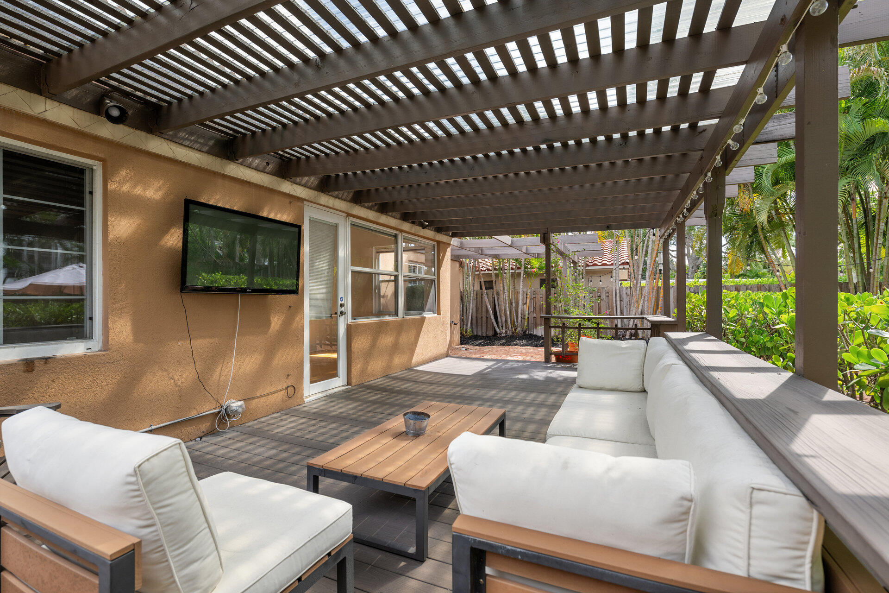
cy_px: 296
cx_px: 444
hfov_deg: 96.7
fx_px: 395
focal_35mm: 16
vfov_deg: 73.7
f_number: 7.1
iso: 250
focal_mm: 16
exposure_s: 1/100
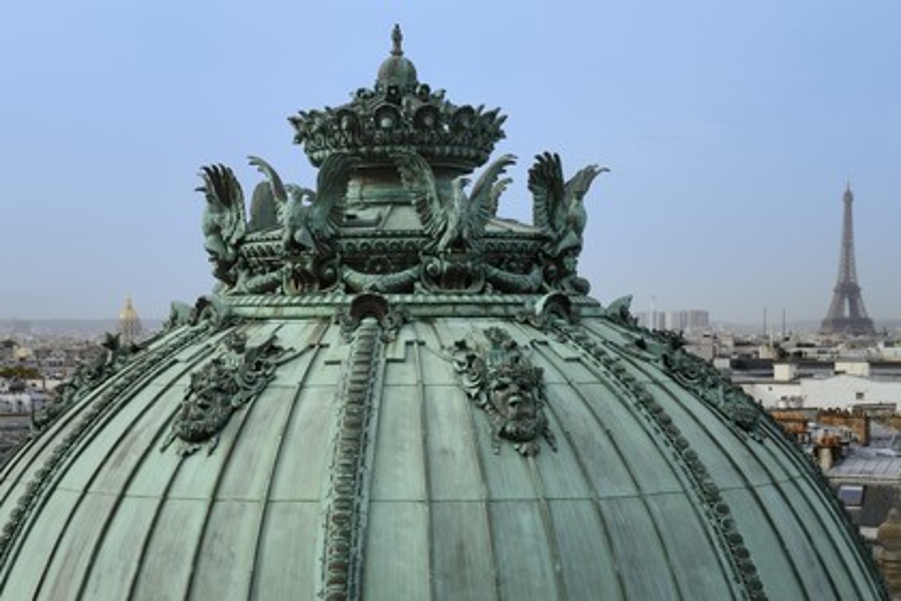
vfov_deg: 28.1
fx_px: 1201
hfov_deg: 41.1
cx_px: 450
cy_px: 300
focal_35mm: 48
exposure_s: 1/250
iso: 400
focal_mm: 48
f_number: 13
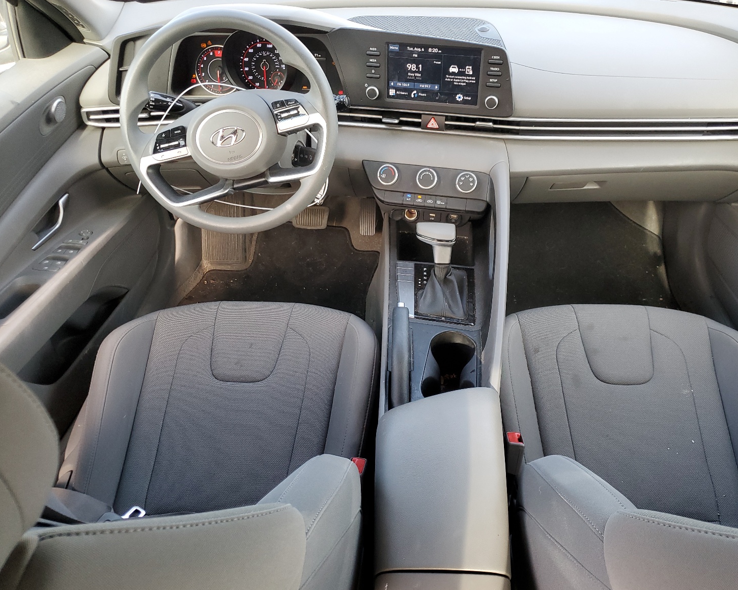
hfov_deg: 62.1
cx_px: 405
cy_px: 303
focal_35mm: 28
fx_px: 612
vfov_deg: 51.5
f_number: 1.5
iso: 87
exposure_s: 1/120
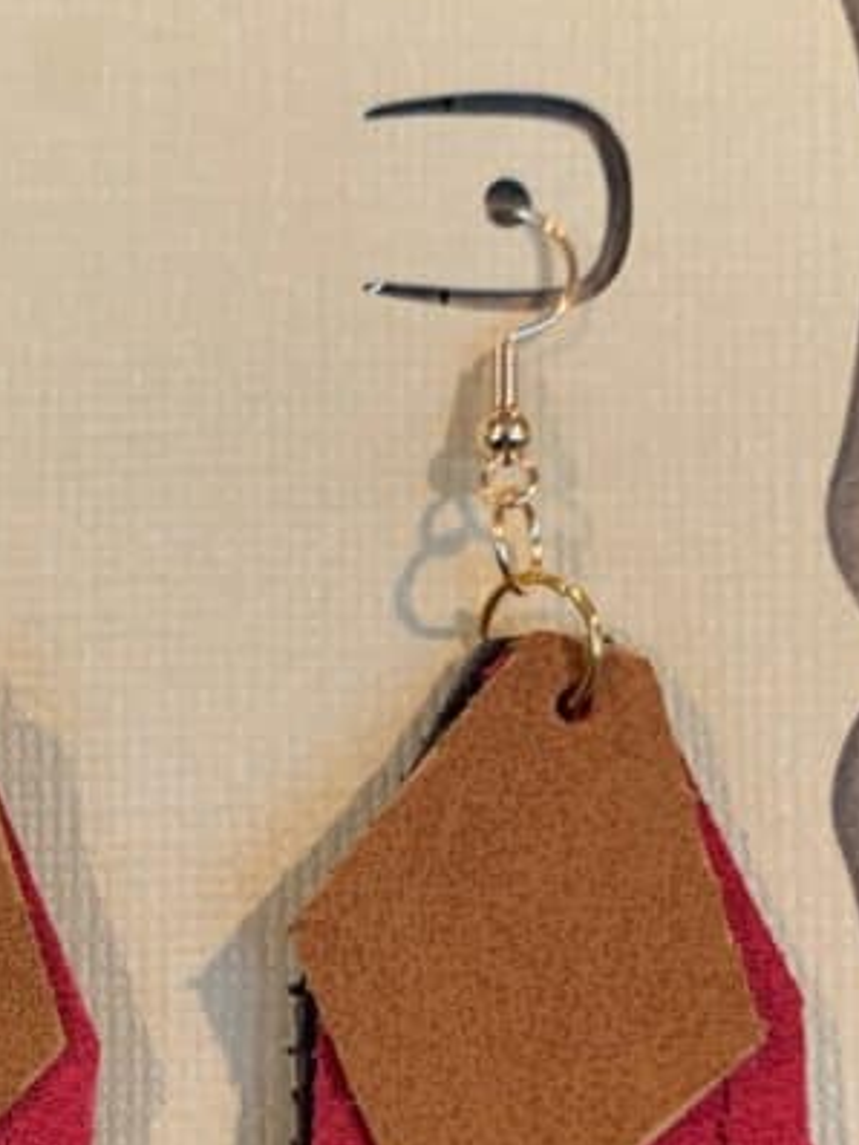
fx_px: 2216
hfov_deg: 21.6
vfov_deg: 28.1
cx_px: 150
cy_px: 989
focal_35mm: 67
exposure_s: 1/40
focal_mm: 4.25
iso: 320
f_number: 1.8
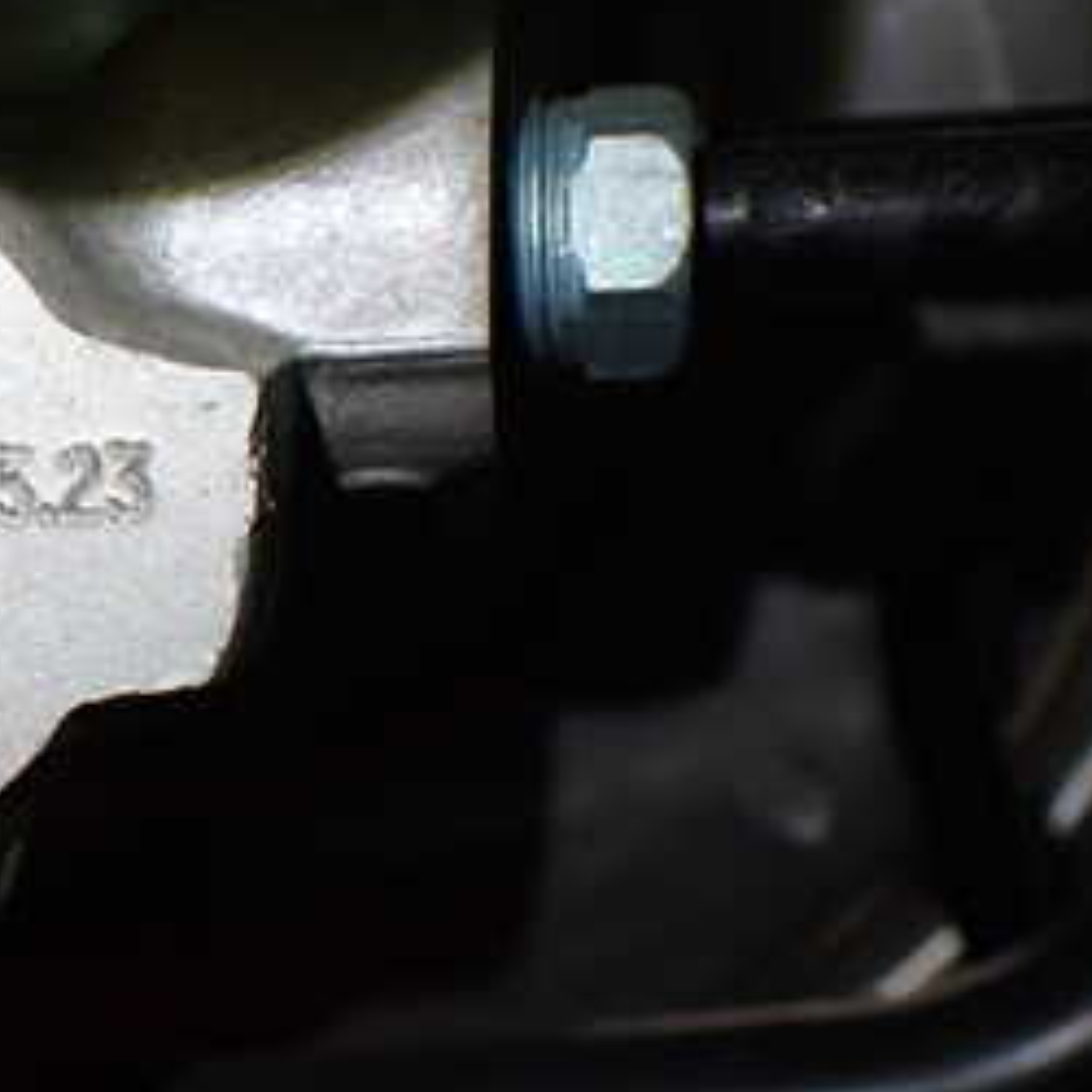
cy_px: 577
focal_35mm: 68
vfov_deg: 25.4
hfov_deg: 23.4
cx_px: -192
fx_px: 2427
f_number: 2.4
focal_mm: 5.79
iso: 400
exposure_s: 1/125
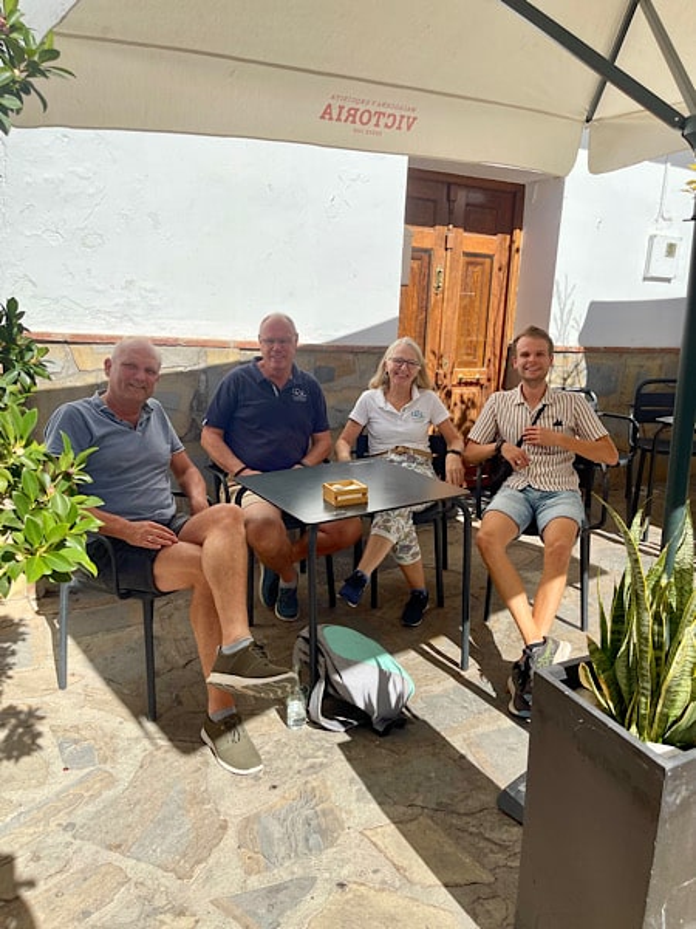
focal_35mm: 25
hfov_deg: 54.9
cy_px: 464
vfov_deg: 69.4
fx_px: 670
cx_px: 348
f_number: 1.6
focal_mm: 5.1
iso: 32
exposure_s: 1/4202
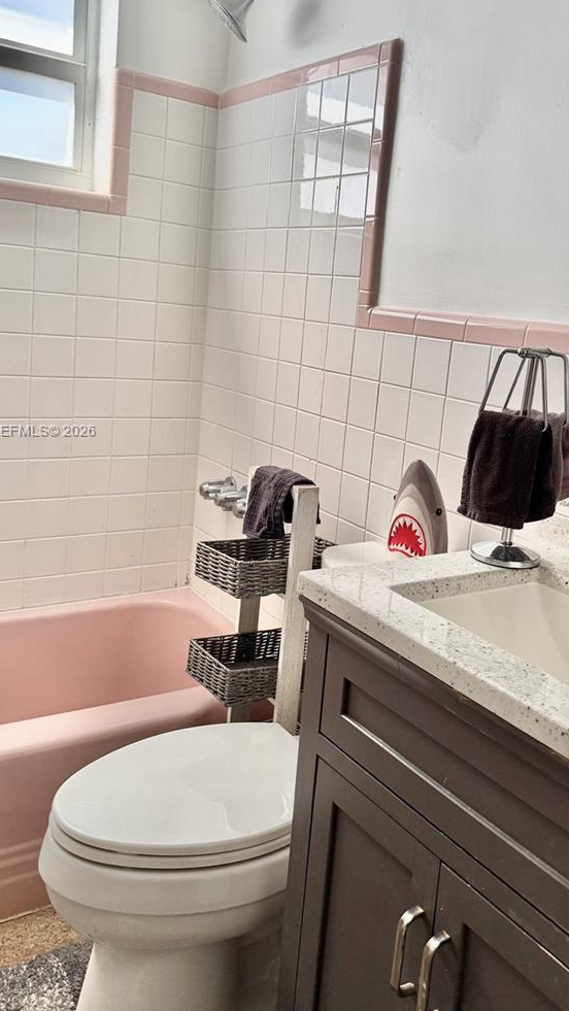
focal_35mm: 32
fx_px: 858
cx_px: 368
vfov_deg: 60.7
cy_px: 432
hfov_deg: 36.4
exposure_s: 1/120
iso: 200
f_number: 1.78
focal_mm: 6.76
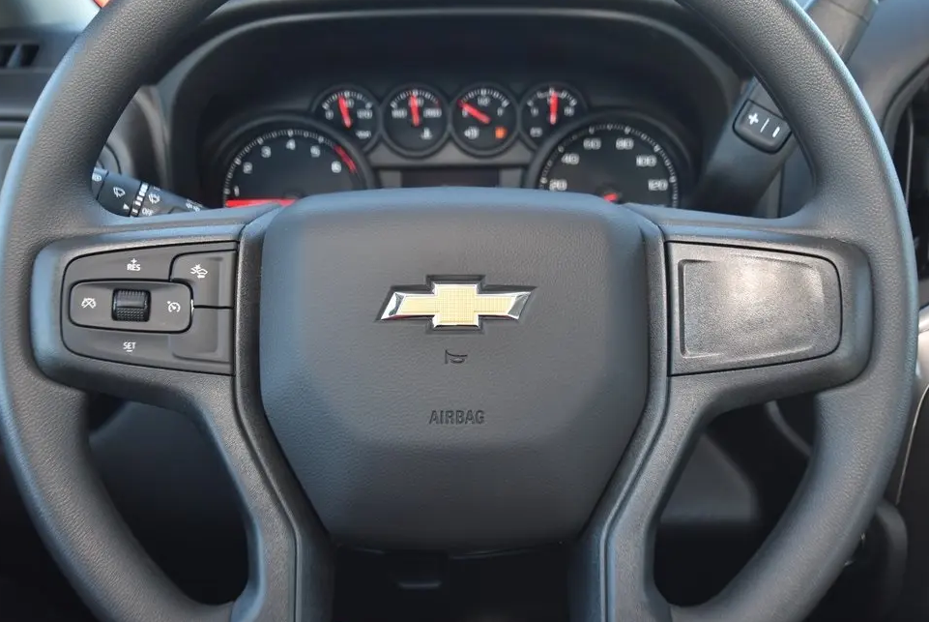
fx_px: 866
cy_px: 314
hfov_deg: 56.4
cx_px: 449
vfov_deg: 39.5
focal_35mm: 34
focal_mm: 21
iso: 250
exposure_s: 1/100
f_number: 4.5
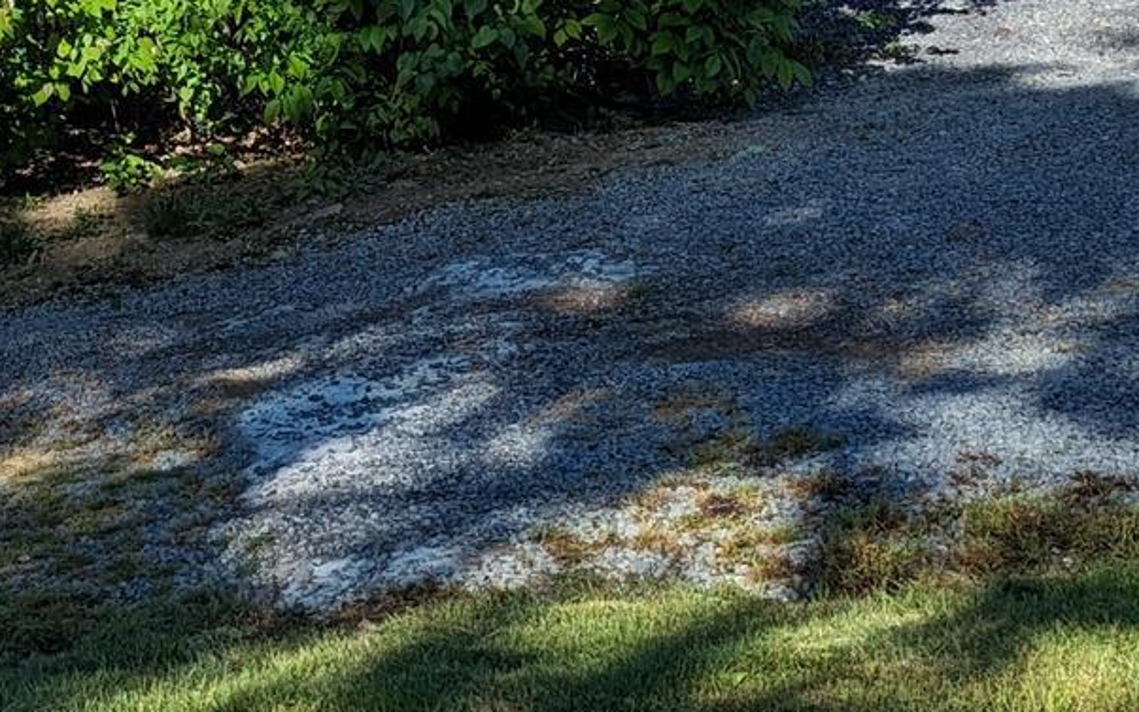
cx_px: 295
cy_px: -332
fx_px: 2794
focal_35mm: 90
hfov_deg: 22.8
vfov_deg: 13.7
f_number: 1.89
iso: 44
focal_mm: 5.43
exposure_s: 1/1449
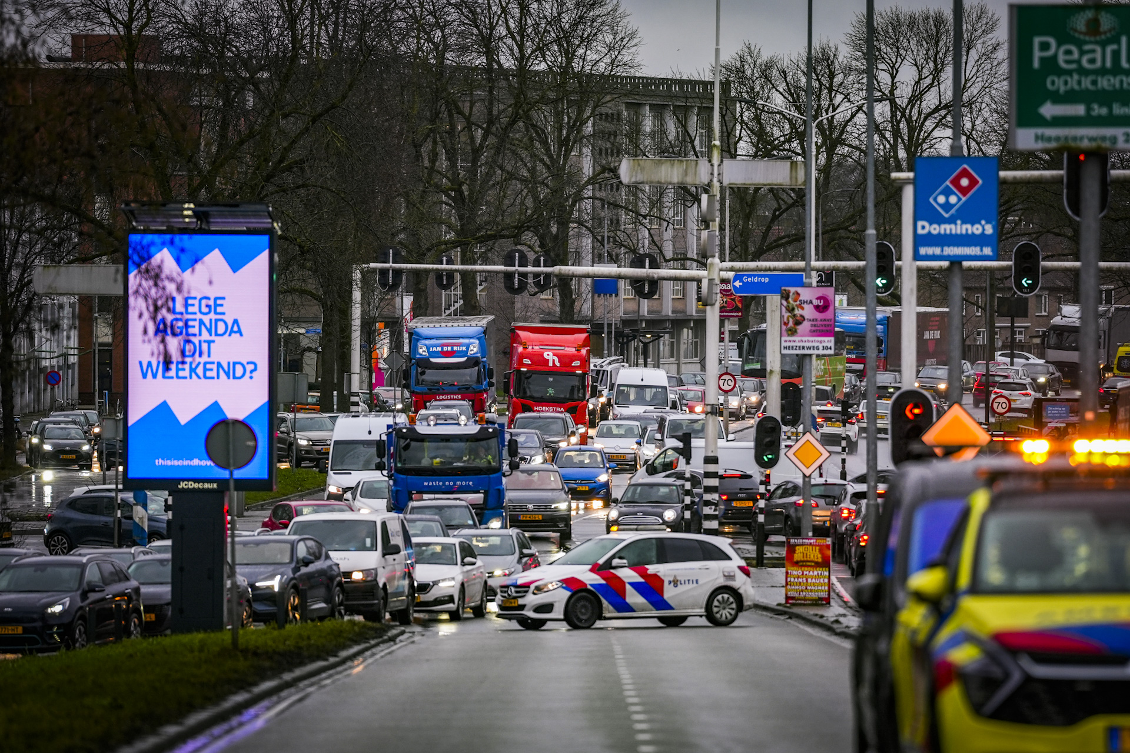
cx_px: 565
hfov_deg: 6.9
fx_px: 9416
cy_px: 376
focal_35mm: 300
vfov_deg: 4.6
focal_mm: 200
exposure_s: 1/500
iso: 400
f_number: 2.8
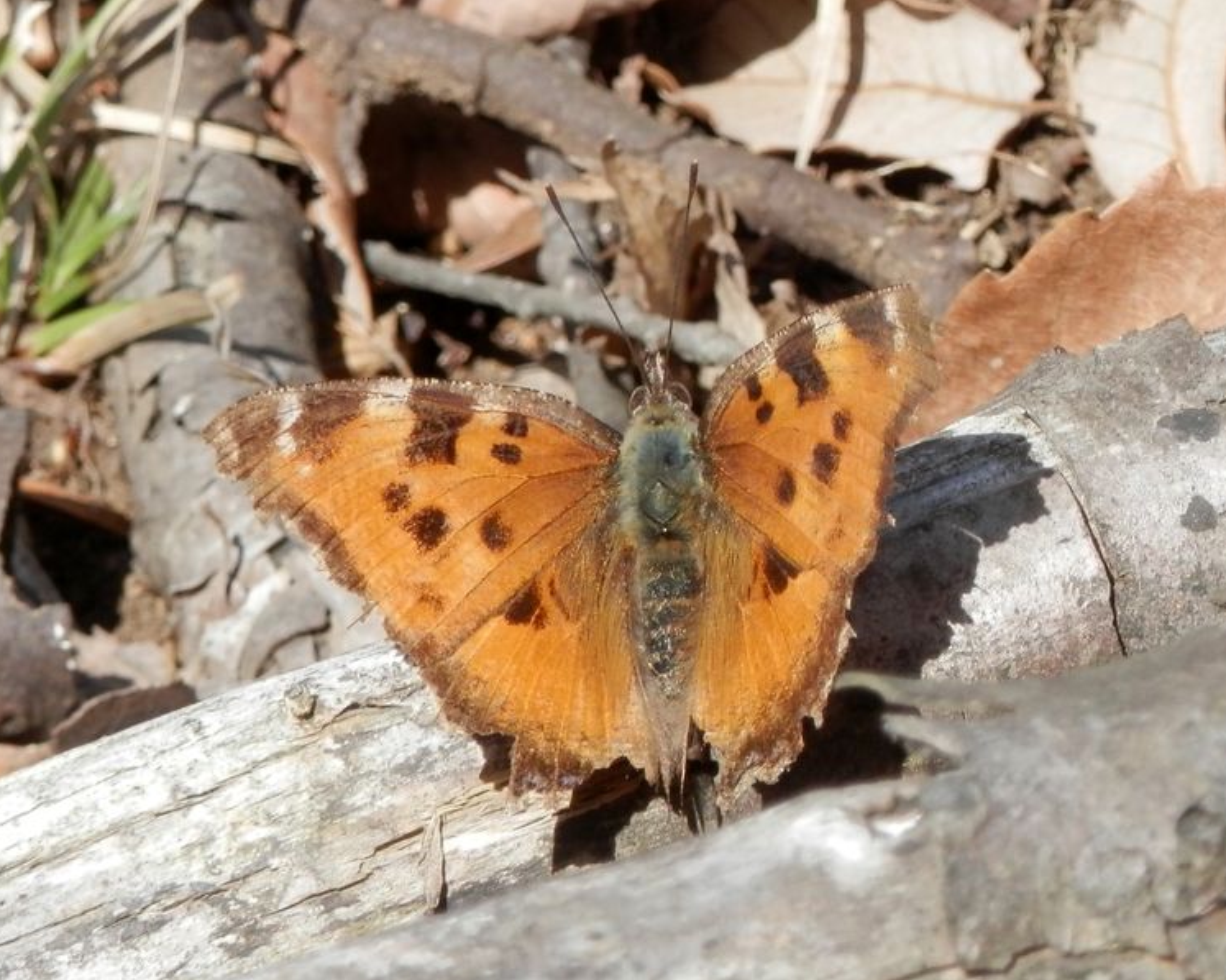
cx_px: 594
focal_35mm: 316
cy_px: 490
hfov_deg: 6.1
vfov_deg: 4.9
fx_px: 11462
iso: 100
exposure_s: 1/200
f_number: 6.5
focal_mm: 53.9
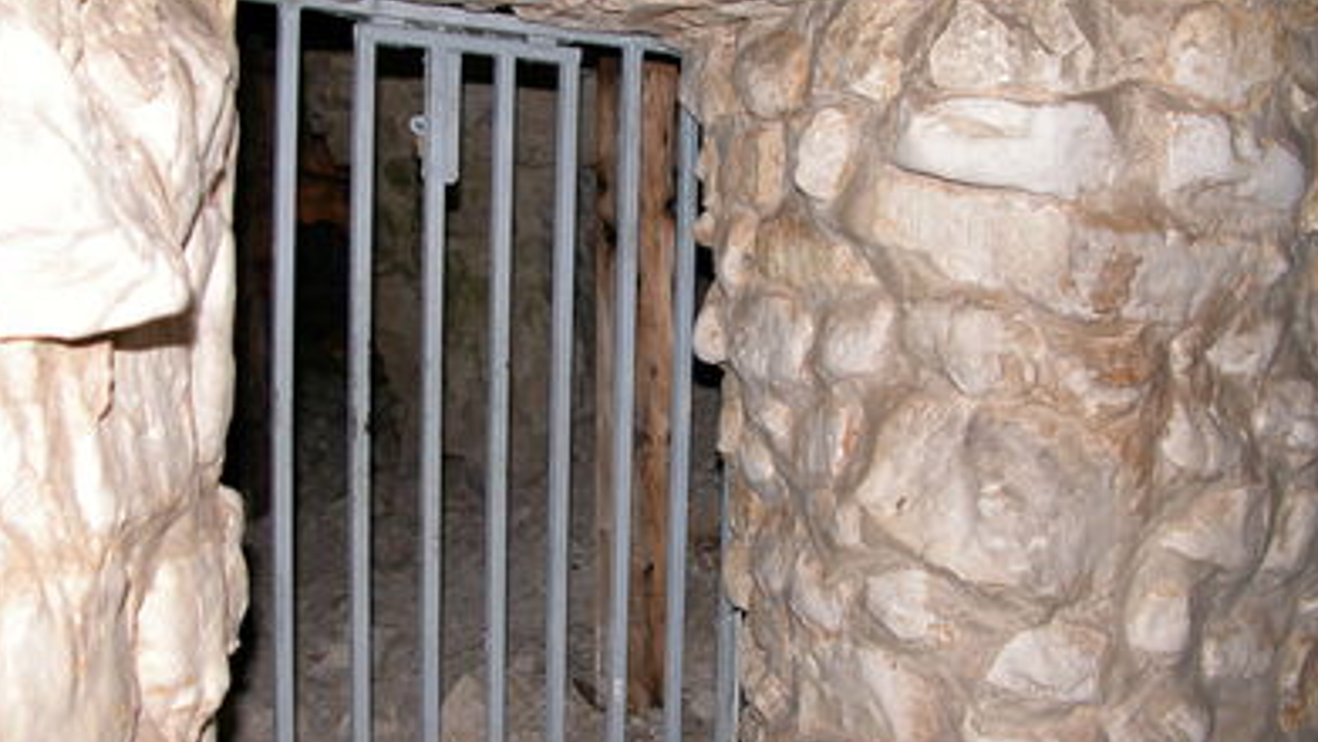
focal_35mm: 39
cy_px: 347
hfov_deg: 51.6
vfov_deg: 30.4
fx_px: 1363
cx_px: 654
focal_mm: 8.9
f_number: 2.8
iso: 100
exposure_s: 1/60
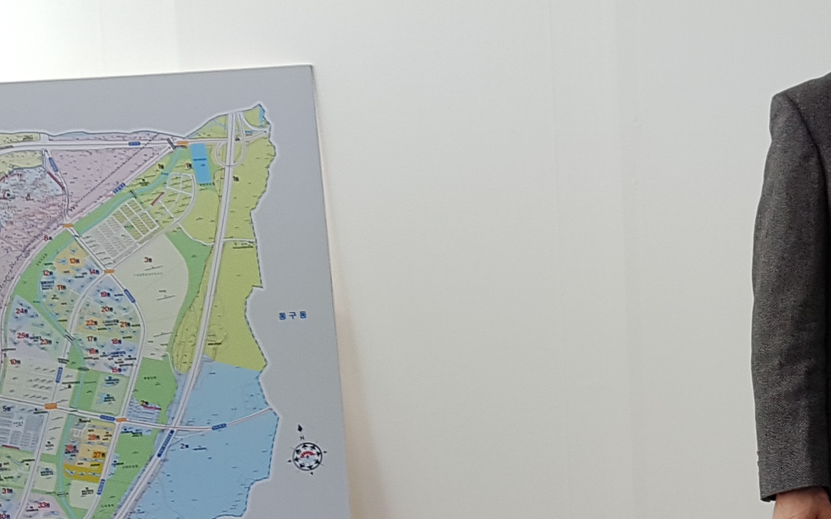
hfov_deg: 25.1
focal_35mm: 74
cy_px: 352
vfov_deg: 17.6
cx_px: 994
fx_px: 1676
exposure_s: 1/177
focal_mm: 4.2
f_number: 1.7
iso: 50
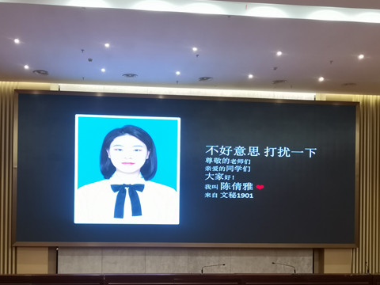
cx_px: 143
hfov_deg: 38.0
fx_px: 549
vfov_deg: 28.7
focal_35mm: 50
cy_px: 212
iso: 250
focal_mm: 3.95
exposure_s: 1/33.3
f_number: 1.8
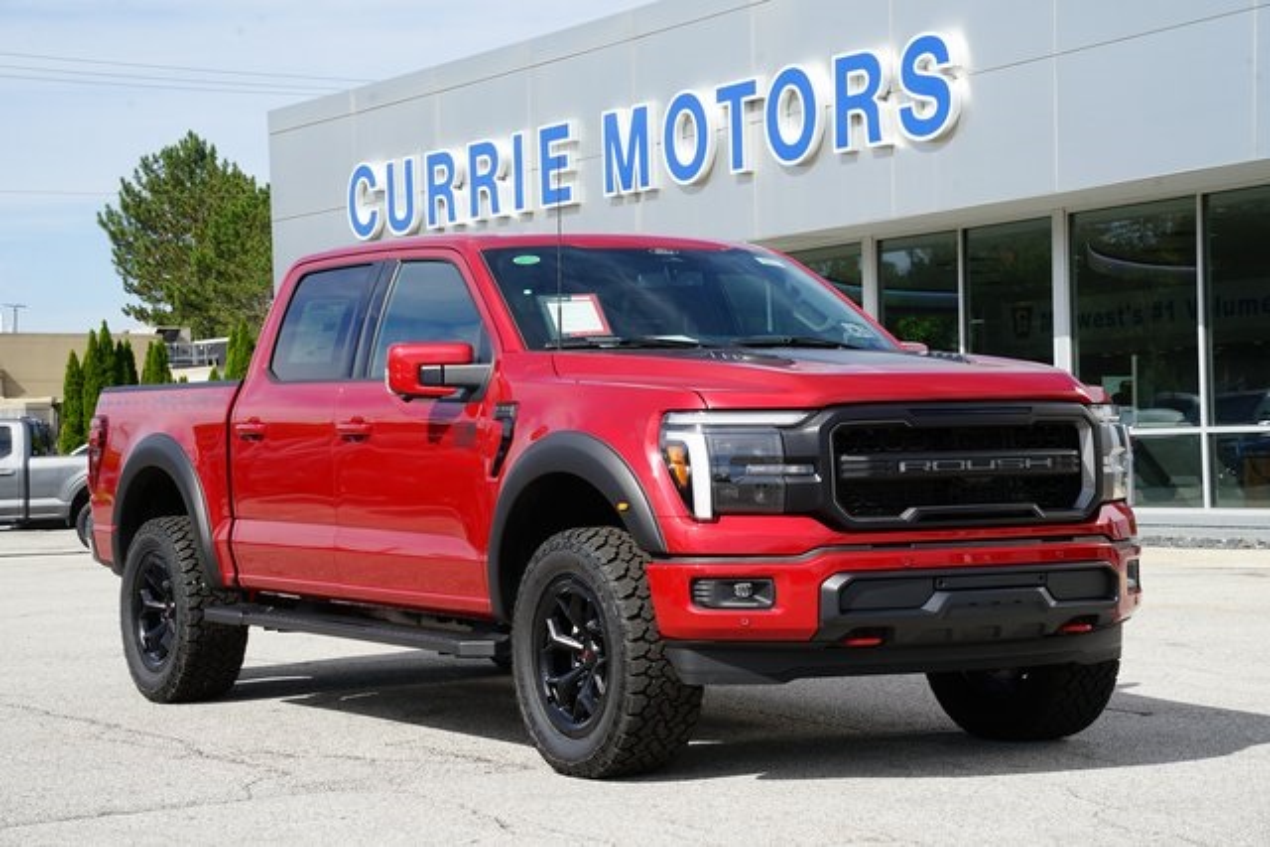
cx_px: 635
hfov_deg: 28.4
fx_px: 2505
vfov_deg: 19.2
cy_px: 424
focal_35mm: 71
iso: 100
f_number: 13
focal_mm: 71
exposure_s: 1/100
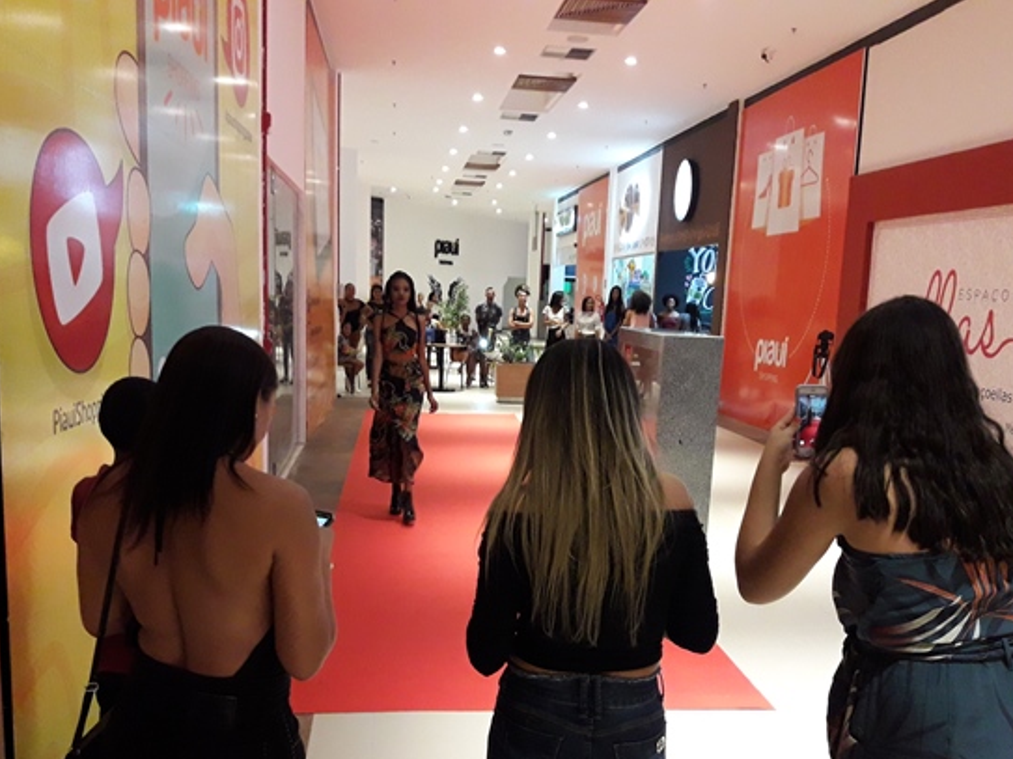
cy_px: 444
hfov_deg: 55.3
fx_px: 965
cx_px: 526
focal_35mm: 33
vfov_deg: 42.8
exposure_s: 1/24
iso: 250
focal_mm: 3.7
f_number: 1.9
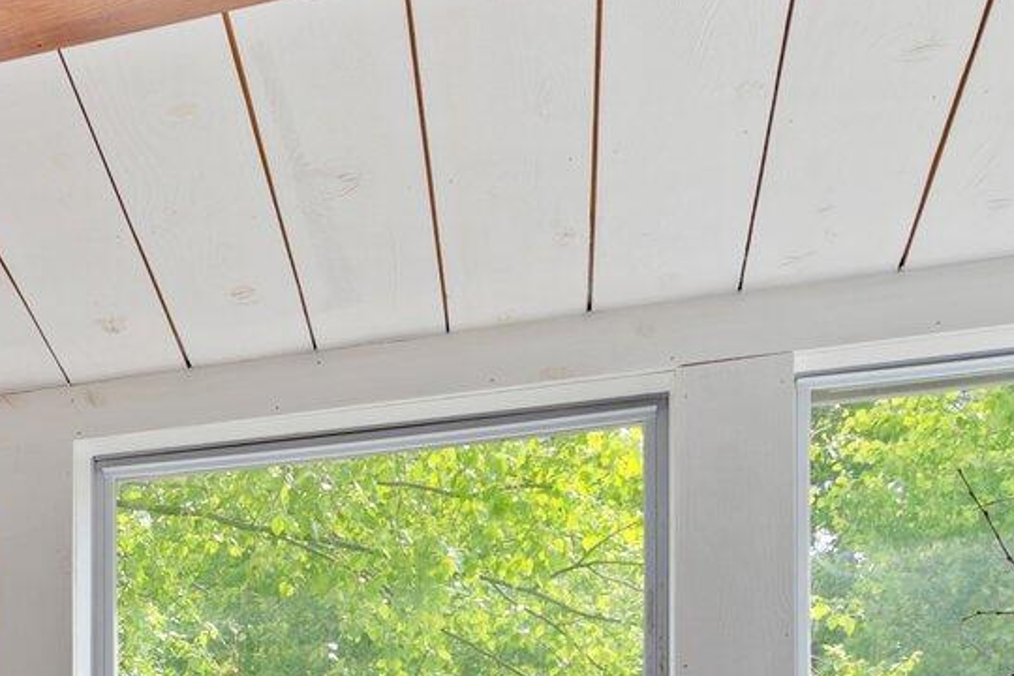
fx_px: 2028
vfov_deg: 17.2
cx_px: -530
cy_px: 987
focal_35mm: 72
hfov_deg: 22.6
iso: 50
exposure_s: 1/4
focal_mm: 19
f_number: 9
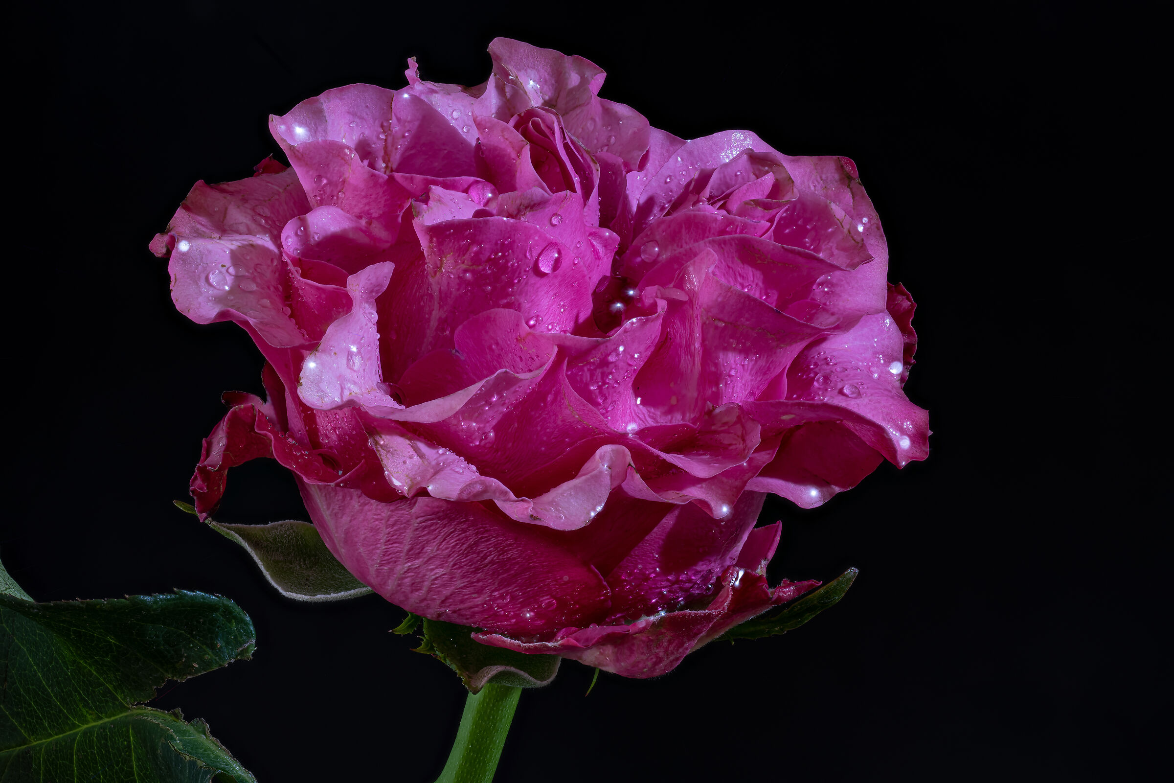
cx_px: 587
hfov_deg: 19.5
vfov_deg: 13.0
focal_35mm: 105
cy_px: 392
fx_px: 3424
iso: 100
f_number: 14
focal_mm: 105
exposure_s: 1/4
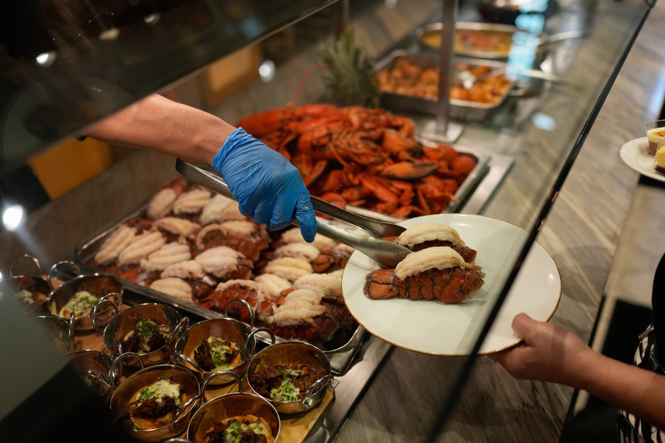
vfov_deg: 36.9
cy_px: 222
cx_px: 328
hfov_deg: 53.1
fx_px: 665
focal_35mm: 36
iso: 1000
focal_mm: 35
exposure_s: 1/320
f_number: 2
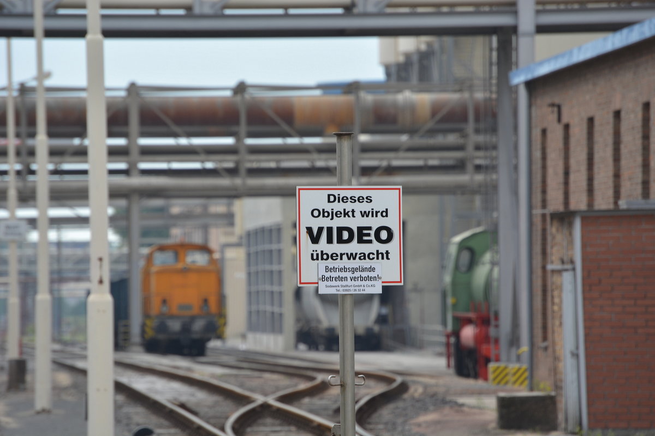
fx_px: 5458
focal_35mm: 300
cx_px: 328
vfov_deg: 4.6
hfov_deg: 6.9
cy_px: 218
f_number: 8
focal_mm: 200
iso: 200
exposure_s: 1/250
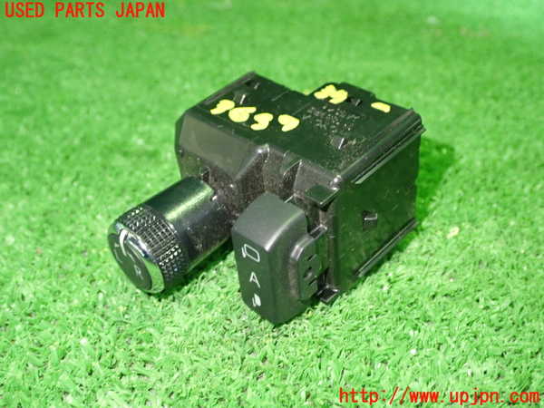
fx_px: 644
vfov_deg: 35.1
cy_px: 204
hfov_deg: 45.8
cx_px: 272
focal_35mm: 41
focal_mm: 7.31
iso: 800
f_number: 2.8
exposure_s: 1/30
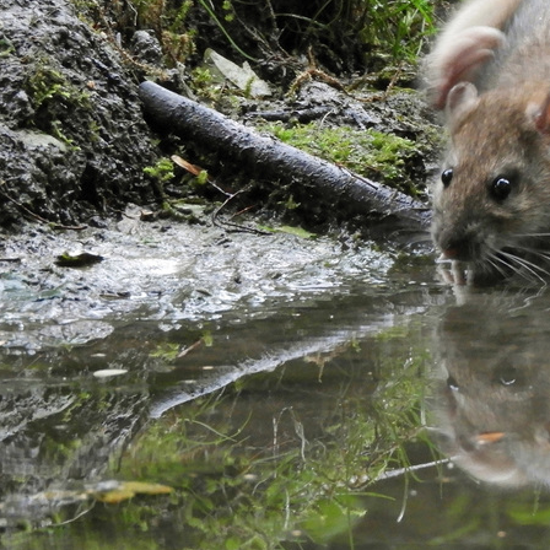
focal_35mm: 318
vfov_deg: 5.5
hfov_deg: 5.5
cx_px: 390
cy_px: 216
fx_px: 5716
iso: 800
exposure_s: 1/50
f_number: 5.3
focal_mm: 39.4
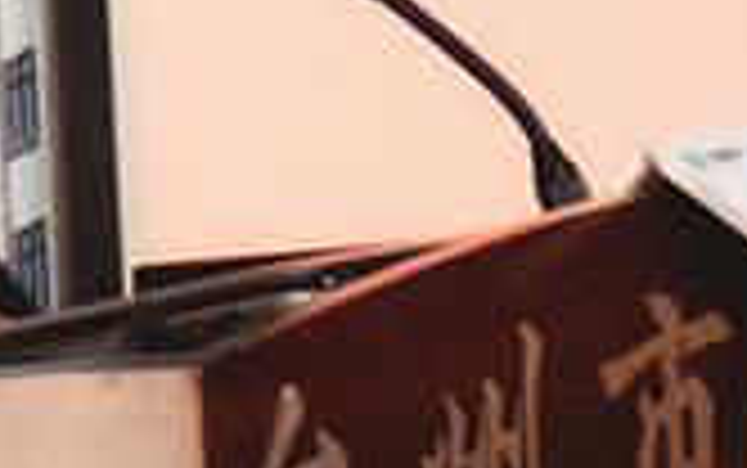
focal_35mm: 415
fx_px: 8456
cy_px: -464
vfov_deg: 3.1
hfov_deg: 5.0
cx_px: -284
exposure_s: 1/60
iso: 2800
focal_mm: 45
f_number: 4.5
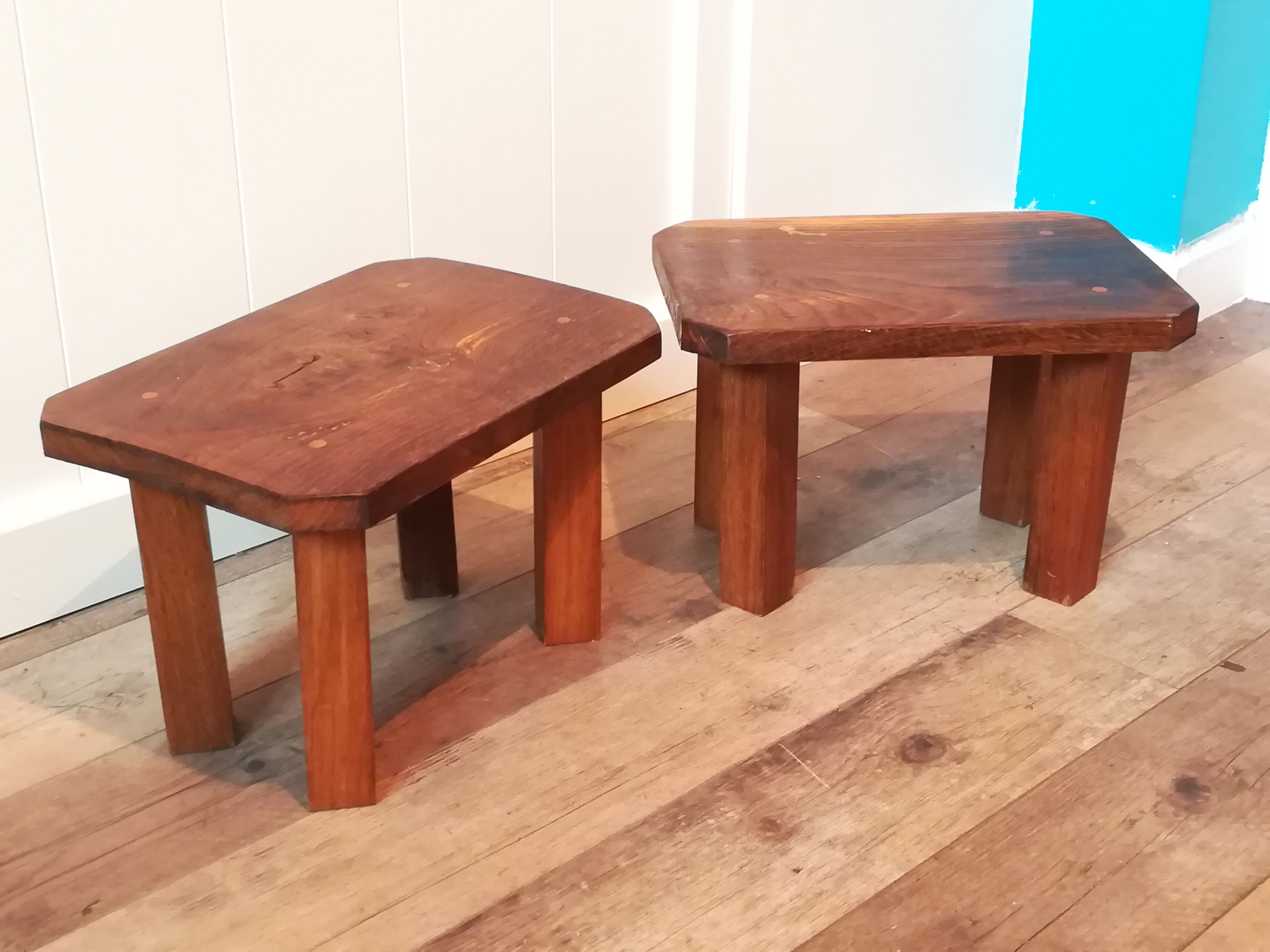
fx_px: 1724
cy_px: 476
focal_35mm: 47
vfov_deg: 30.9
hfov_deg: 40.4
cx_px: 635
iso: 400
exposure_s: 1/25
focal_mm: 3.83
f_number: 2.2
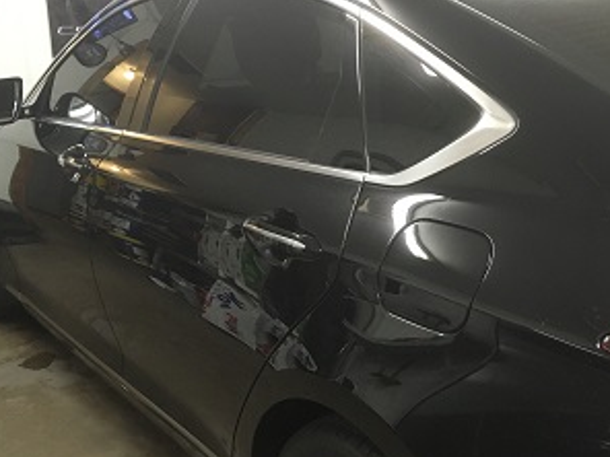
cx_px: 414
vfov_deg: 32.2
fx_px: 793
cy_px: 248
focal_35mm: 45
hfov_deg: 41.4
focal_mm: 4.15
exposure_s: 1/30
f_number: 2.2
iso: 160
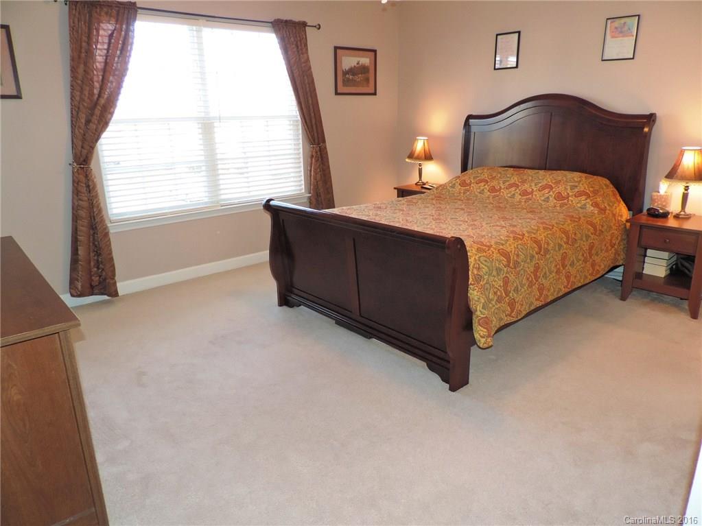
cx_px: 351
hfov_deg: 71.6
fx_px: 487
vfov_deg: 56.8
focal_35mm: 24
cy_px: 263
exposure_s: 1/40
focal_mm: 4.3
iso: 320
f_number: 3
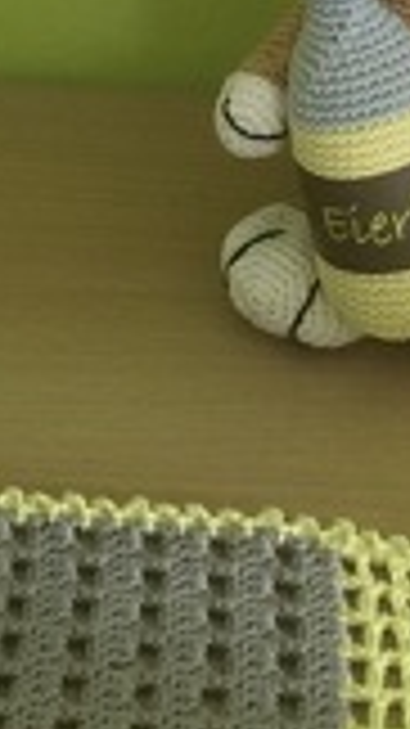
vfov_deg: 20.7
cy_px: -288
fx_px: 1761
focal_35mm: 91
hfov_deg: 13.0
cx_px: 469
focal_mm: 4.15
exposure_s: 1/25
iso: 200
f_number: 2.2
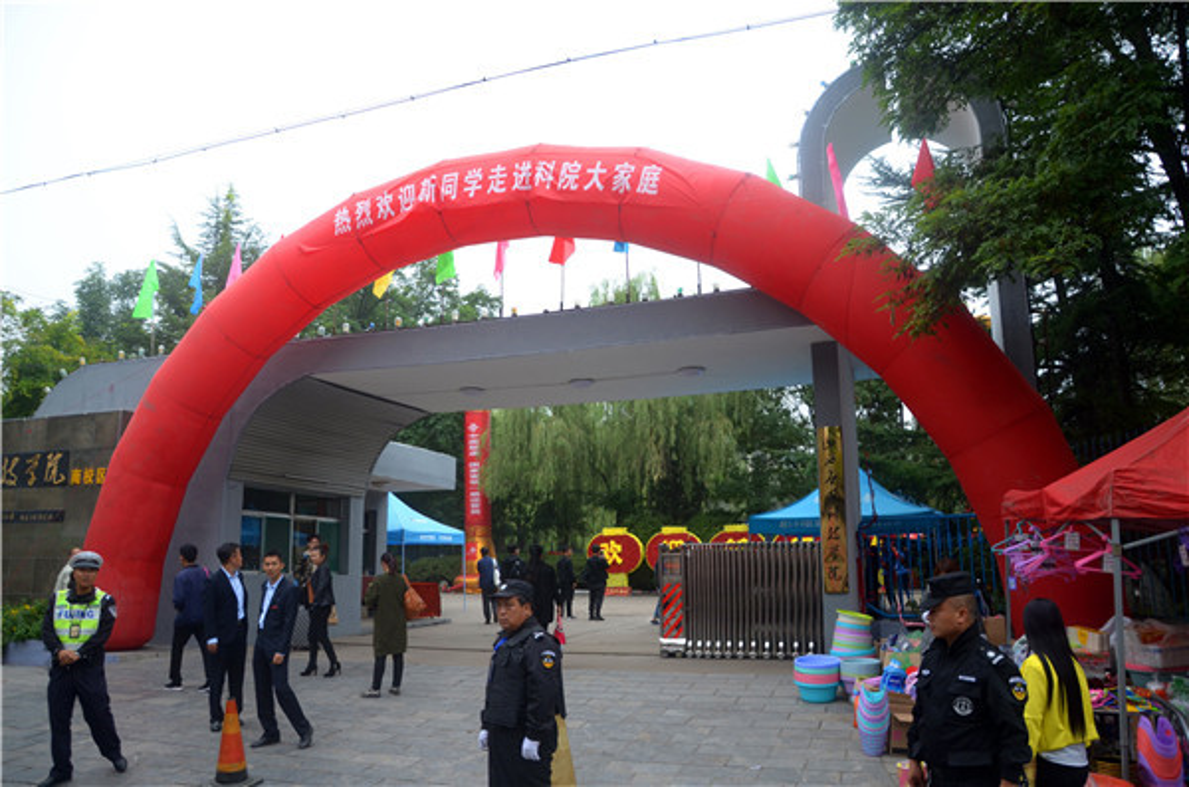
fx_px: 890
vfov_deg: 47.7
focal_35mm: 27
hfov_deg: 67.5
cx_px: 594
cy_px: 394
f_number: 3.5
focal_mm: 18
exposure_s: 1/320
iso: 220
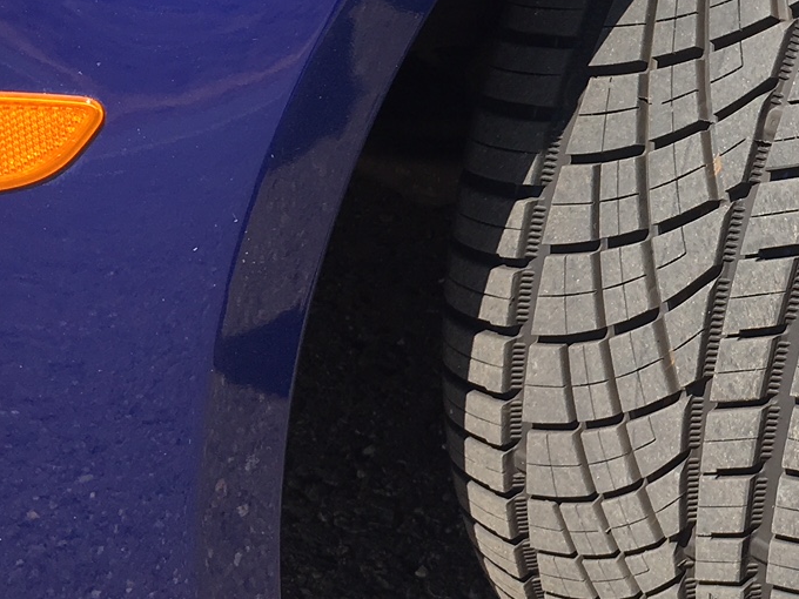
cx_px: 881
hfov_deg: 21.6
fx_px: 1985
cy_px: 79
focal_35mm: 86
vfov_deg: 17.0
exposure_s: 1/732
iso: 25
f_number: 2.2
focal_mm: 4.15
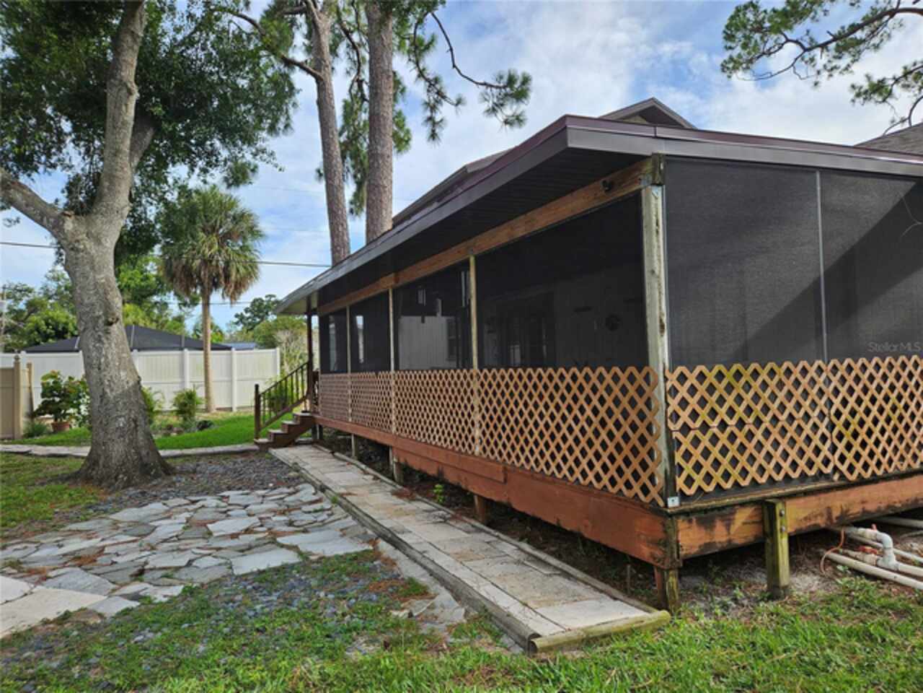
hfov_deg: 73.9
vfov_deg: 58.9
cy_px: 346
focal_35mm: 23
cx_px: 462
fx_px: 613
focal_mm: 5.4
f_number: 1.8
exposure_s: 1/601
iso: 25
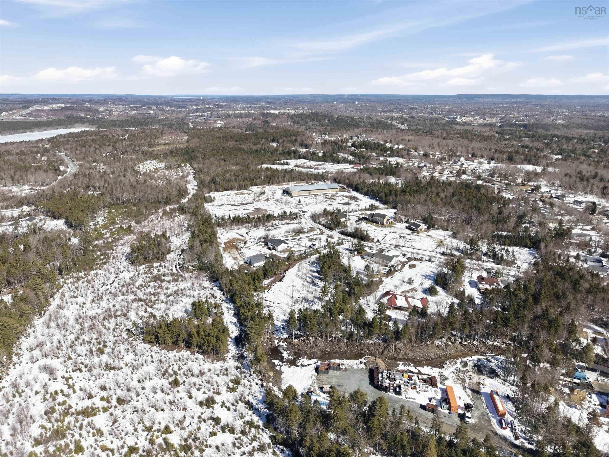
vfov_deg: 56.8
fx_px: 422
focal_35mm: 24
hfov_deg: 71.6
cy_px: 228
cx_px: 304
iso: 230
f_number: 1.8
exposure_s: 1/6400
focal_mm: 8.7
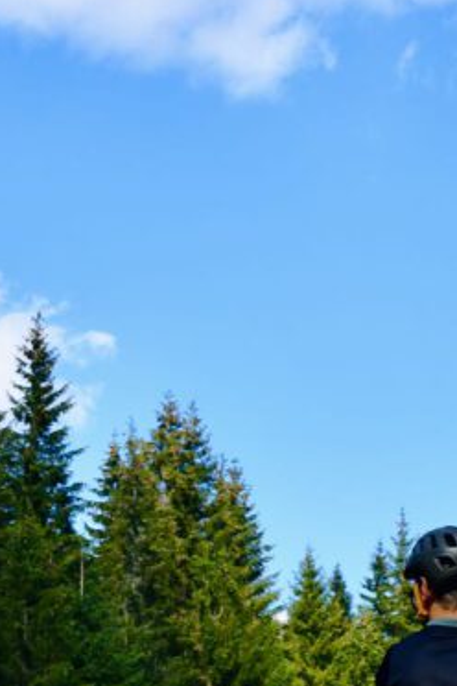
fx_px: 2704
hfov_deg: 9.6
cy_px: 725
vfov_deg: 14.2
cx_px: 432
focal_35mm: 142
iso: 125
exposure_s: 1/250
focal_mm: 32
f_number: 8
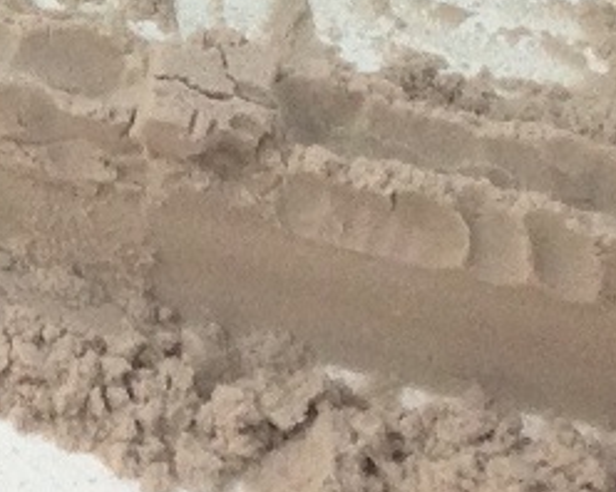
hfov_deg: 8.9
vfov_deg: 6.8
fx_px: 3862
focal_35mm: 212
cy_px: -840
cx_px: -236
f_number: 2.4
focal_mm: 4.12
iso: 125
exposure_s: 1/20
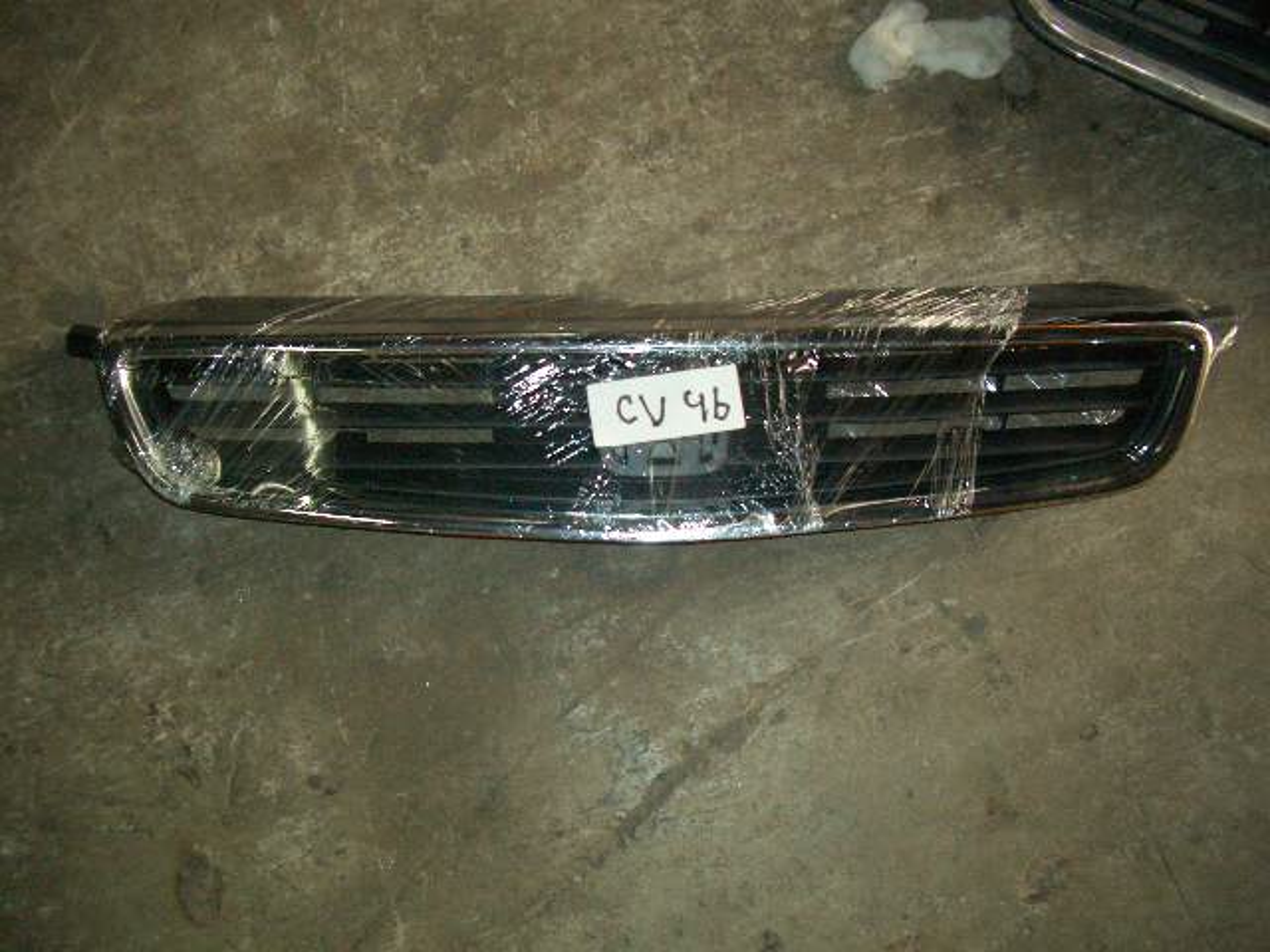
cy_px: 476
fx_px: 1284
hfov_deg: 52.6
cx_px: 635
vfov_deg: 40.7
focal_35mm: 35
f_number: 2.6
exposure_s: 1/60
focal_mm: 5.8
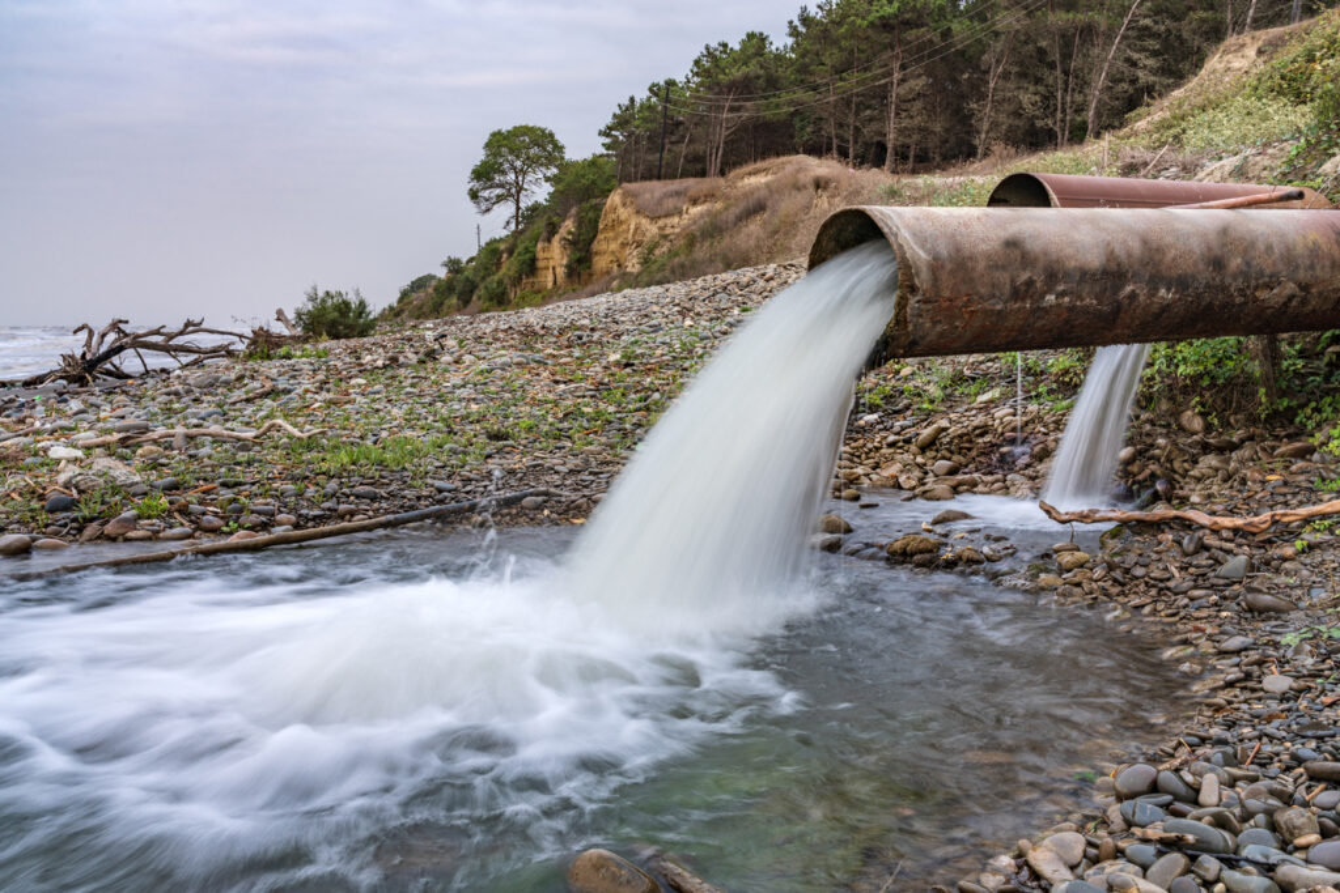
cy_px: 446
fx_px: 1228
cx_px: 670
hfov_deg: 57.2
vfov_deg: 40.0
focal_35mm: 33
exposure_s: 1/5
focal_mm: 33
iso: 100
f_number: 13
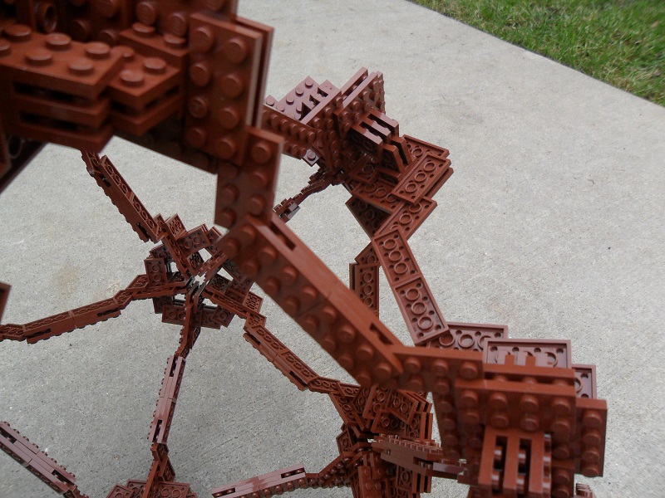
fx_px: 519
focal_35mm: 27
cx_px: 332
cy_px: 249
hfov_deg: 65.3
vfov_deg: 51.4
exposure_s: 1/125
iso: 100
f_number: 3.5
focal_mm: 4.9
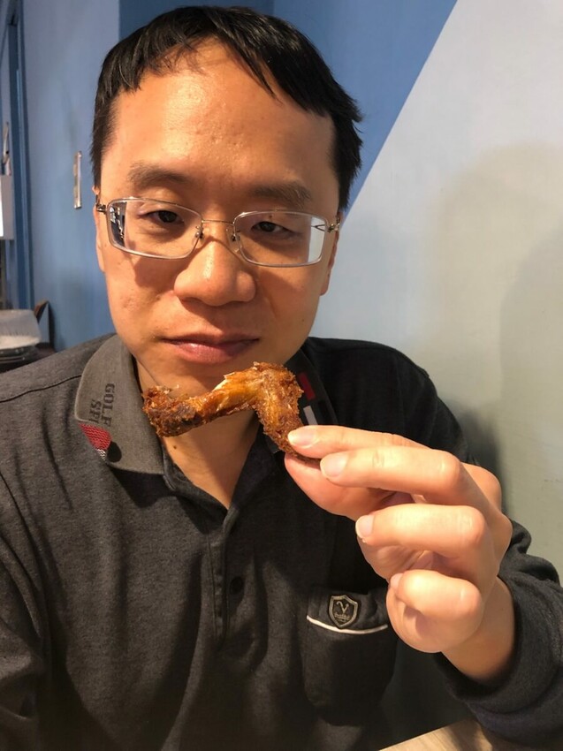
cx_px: 282
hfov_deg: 49.7
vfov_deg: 63.5
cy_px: 376
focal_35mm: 28
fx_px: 608
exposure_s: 1/15
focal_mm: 3.99
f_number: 1.8
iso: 80
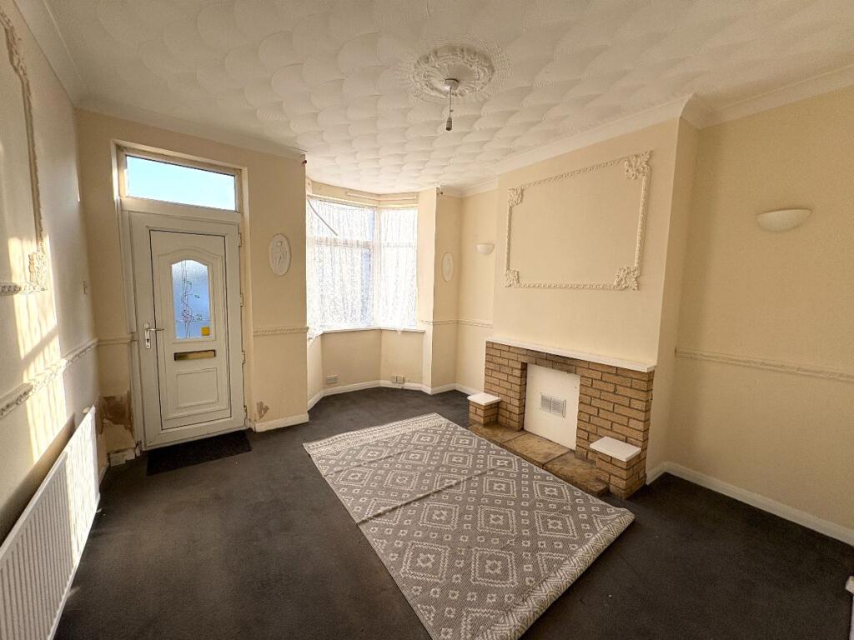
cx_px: 427
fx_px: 345
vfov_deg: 85.7
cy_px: 320
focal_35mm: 14
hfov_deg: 102.1
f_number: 2.2
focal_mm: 2.22
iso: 50
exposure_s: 1/364
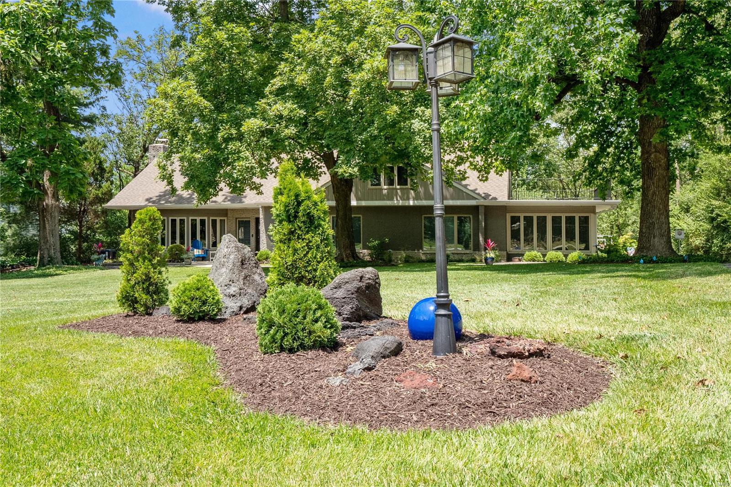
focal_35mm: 36
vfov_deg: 36.9
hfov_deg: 53.1
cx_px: 366
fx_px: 731
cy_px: 244
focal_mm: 18
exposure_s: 1/320
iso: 400
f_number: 8
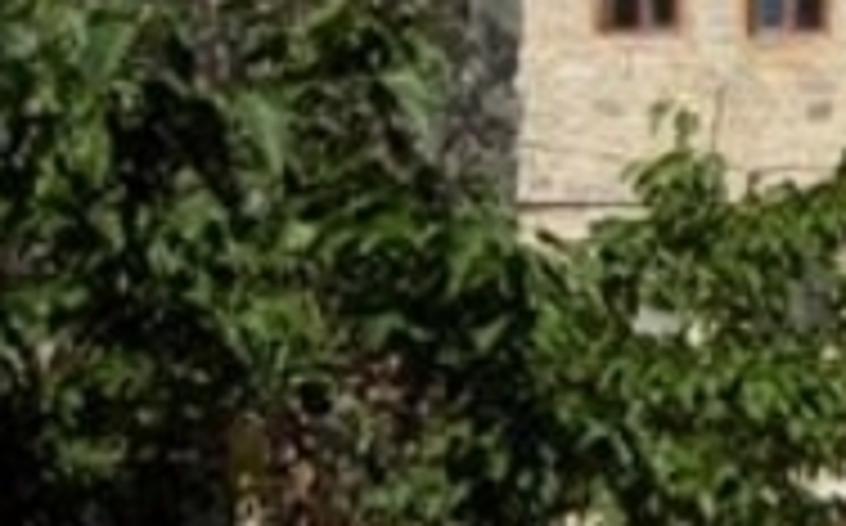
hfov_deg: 16.3
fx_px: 2810
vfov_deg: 10.7
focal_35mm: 122
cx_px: 1084
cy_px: 328
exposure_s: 1/352
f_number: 6.8
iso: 50
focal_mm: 7.5
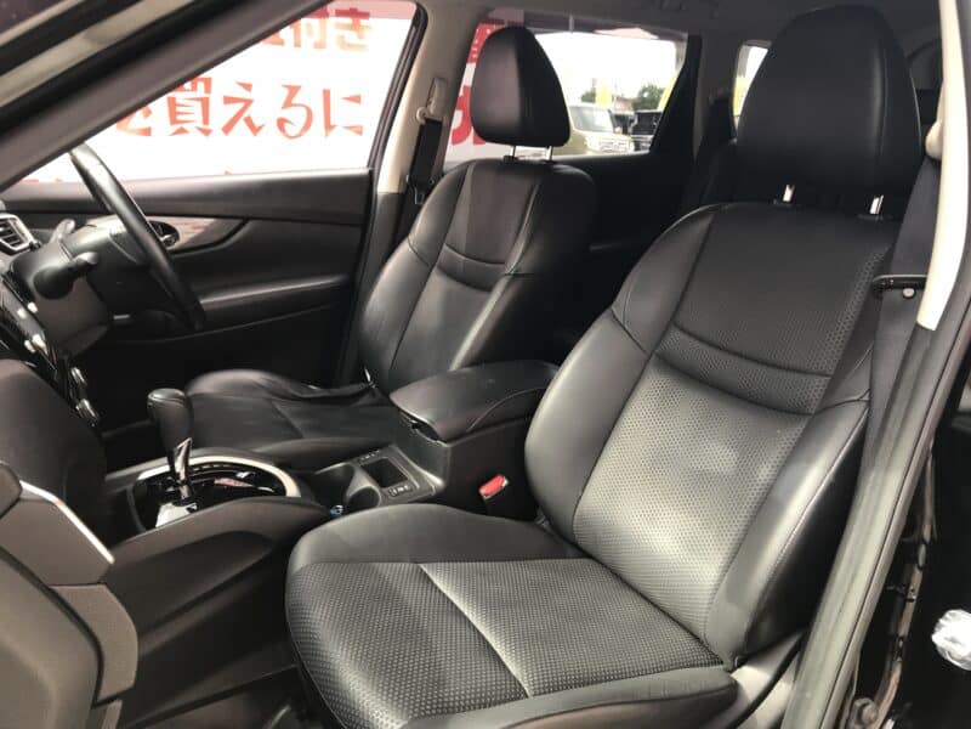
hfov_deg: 63.4
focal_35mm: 28
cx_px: 486
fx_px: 785
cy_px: 364
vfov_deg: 49.7
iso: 25
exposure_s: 1/56
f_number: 1.8
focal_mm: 3.99
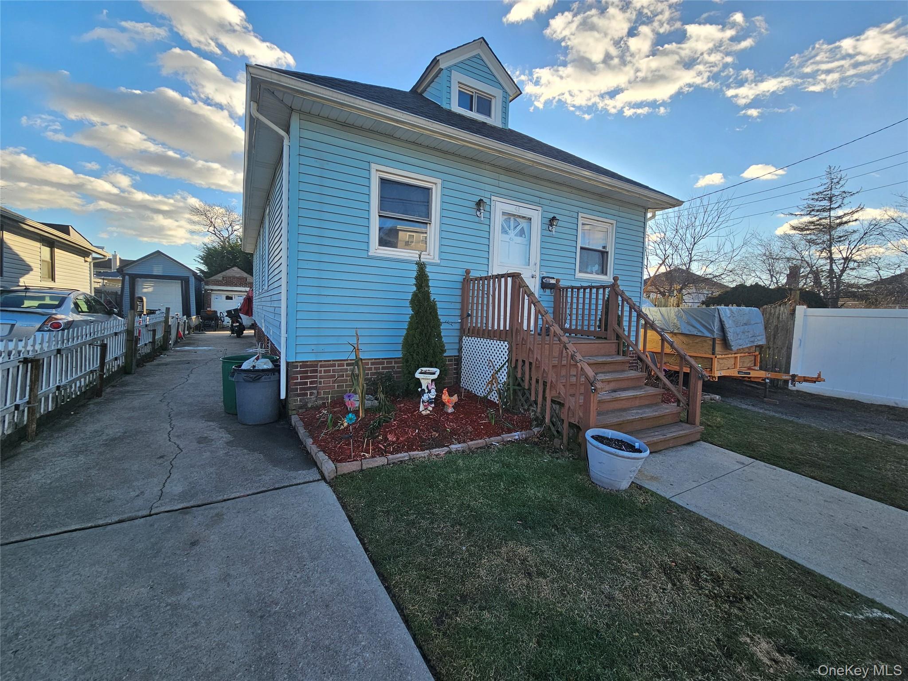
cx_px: 454
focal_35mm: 13
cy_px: 340
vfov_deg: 89.9
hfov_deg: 106.2
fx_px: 341
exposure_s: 1/871
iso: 50
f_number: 2.2
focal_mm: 2.2
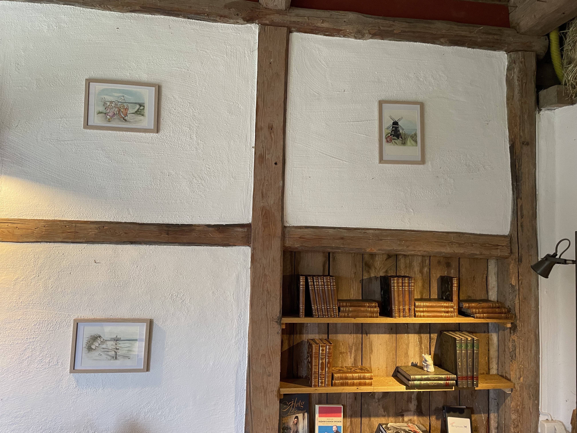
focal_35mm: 26
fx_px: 433
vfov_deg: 53.1
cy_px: 216
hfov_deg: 67.3
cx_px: 288
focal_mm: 4.2
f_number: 1.6
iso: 125
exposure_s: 1/50
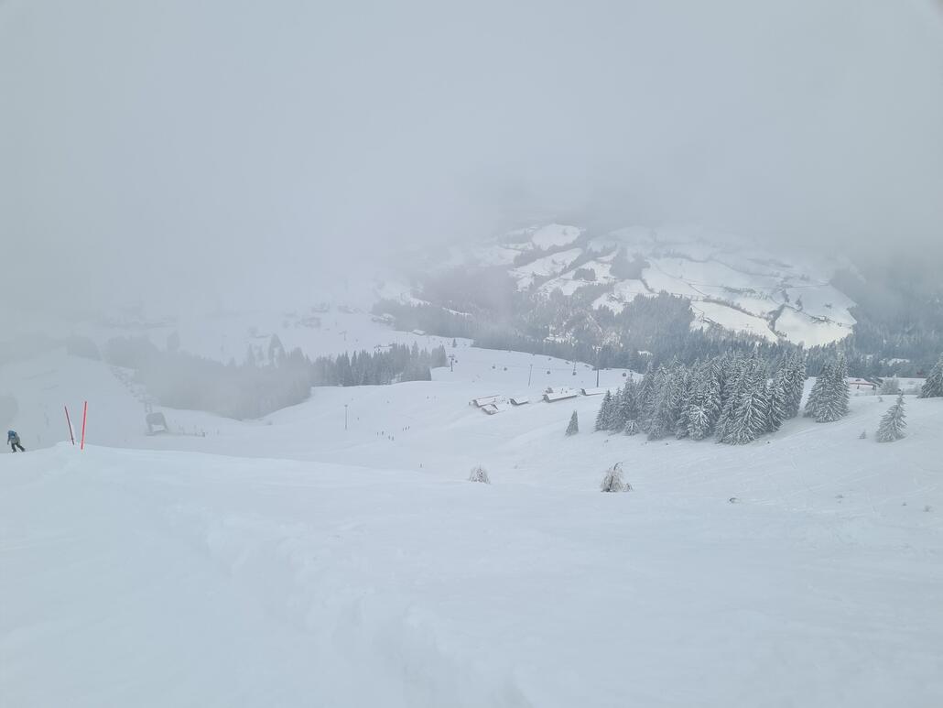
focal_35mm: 26
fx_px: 708
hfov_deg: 67.3
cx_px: 472
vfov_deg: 53.1
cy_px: 354
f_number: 1.8
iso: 50
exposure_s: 1/5664
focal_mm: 5.4
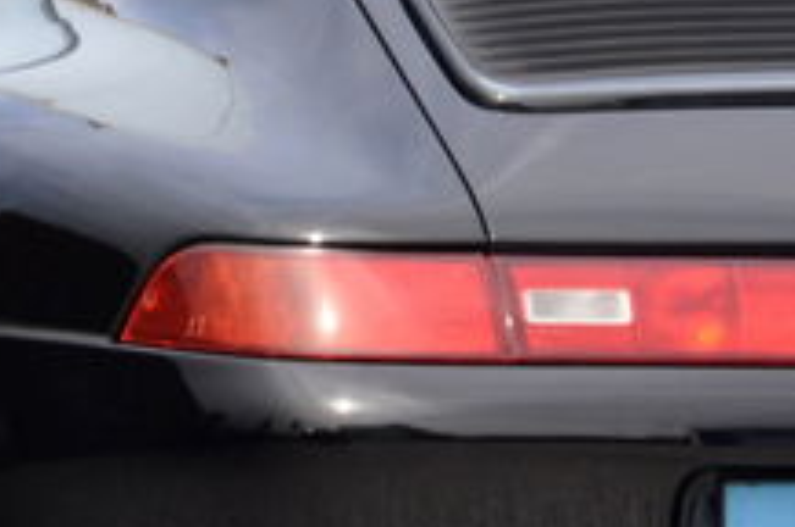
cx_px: 645
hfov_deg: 1.6
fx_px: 28070
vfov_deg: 1.1
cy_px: 249
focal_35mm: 1273
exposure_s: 1/40
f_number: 18
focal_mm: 240
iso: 500
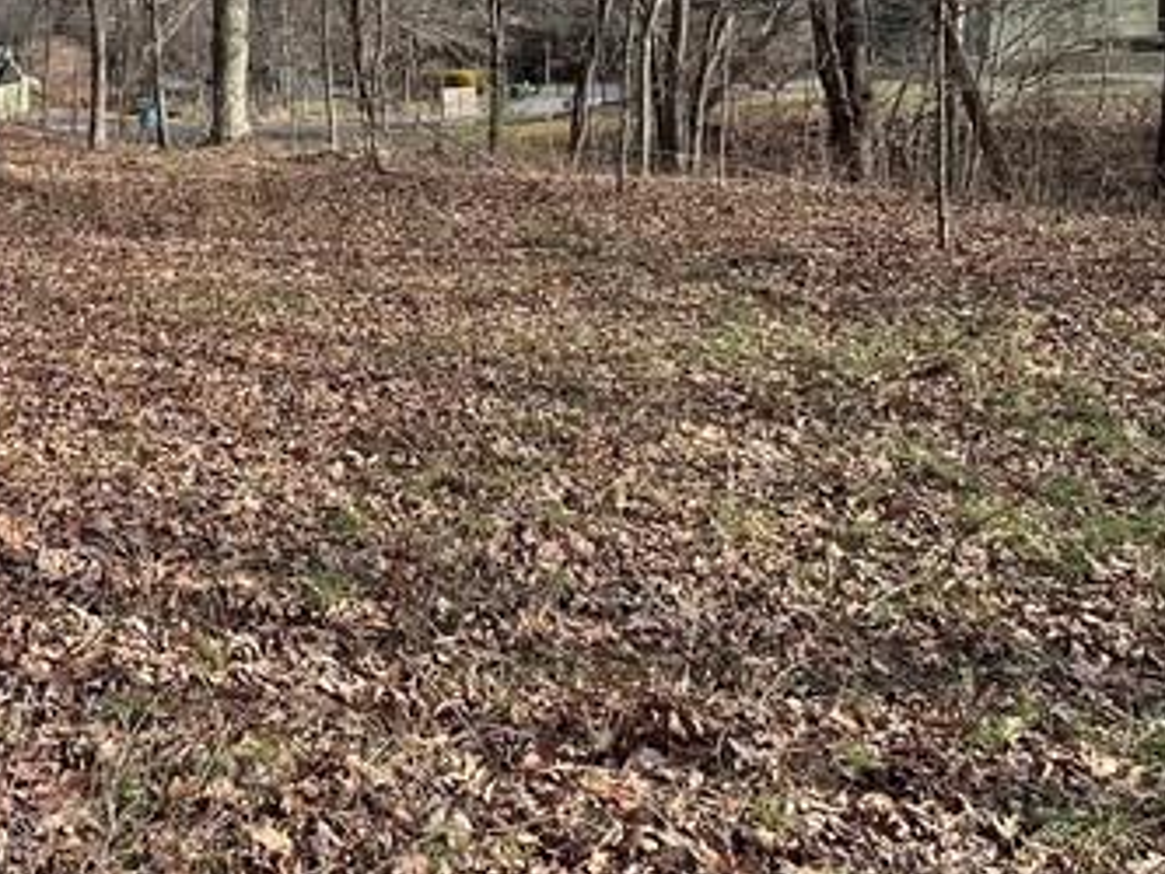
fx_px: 1347
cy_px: 70
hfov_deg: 46.5
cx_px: 458
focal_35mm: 40
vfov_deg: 33.8
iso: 32
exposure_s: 1/490
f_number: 1.8
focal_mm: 1.57
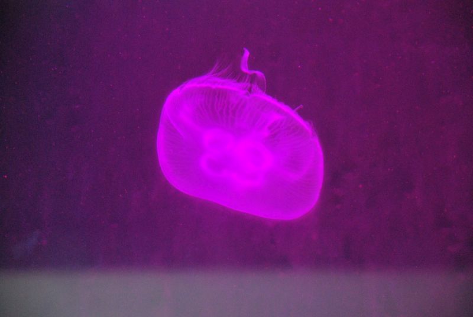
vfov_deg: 8.7
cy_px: 158
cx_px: 236
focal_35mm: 158
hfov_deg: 13.0
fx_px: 2072
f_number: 5.6
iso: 1600
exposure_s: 1/40
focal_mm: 105
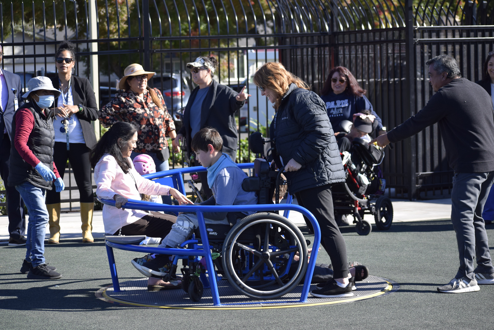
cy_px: 165
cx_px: 247
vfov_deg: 11.1
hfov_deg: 16.7
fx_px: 1688
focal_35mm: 123
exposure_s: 1/1250
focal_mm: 82
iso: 400
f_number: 4.8
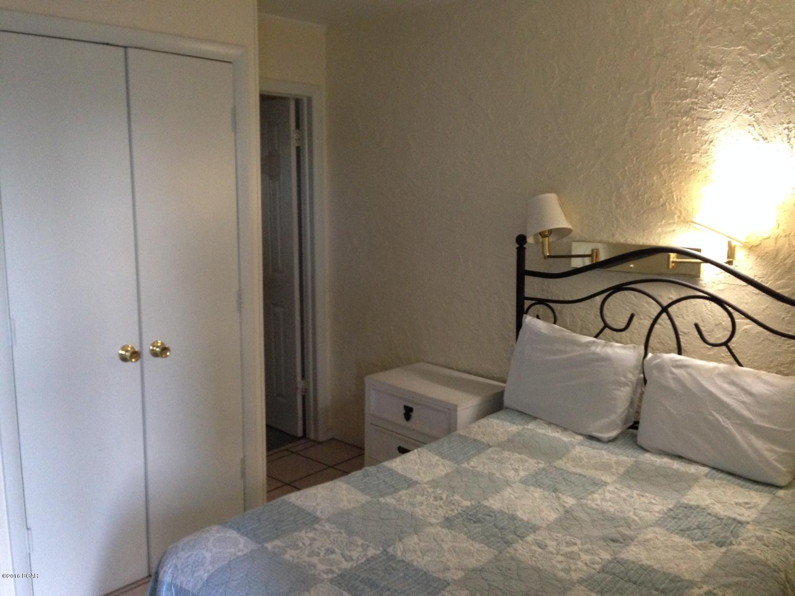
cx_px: 398
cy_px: 298
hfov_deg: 55.4
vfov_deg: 42.9
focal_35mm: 33
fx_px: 758
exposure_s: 1/20
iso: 320
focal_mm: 4.12
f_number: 2.4
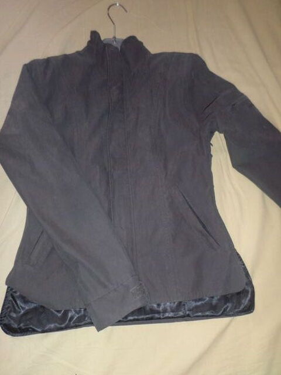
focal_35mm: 25
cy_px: 188
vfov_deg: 69.4
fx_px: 271
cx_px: 140
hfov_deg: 54.9
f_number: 2.5
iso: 100
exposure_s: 1/30
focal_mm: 4.5
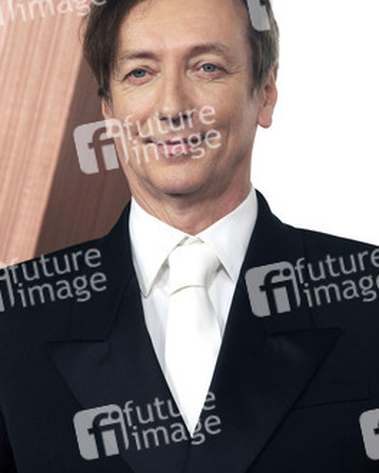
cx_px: 190
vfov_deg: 10.0
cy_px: 211
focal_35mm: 193
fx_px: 2705
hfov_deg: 8.0
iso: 2000
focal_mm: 170
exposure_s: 1/250
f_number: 6.3
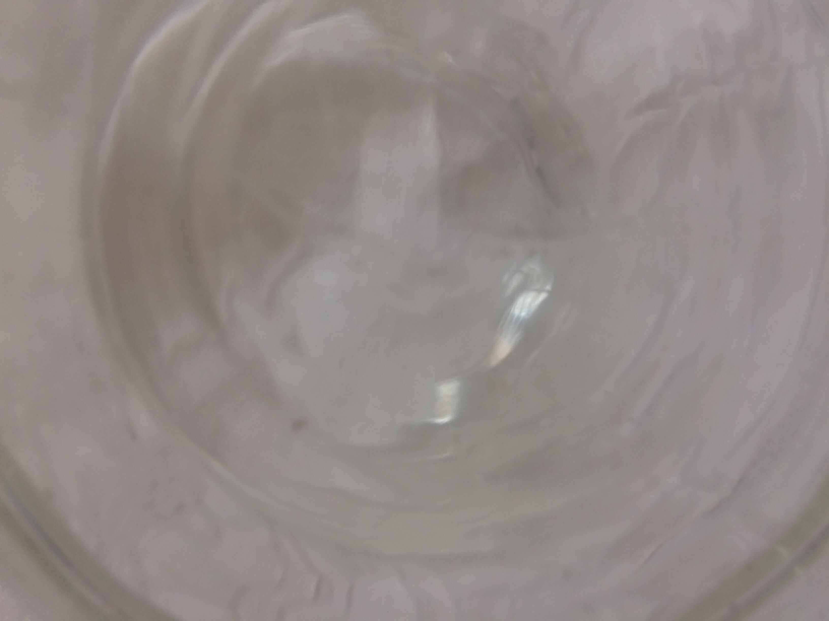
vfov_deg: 48.2
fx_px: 695
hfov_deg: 61.7
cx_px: 414
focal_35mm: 29
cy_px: 310
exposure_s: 1/40
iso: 32
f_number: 2.2
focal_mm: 4.15
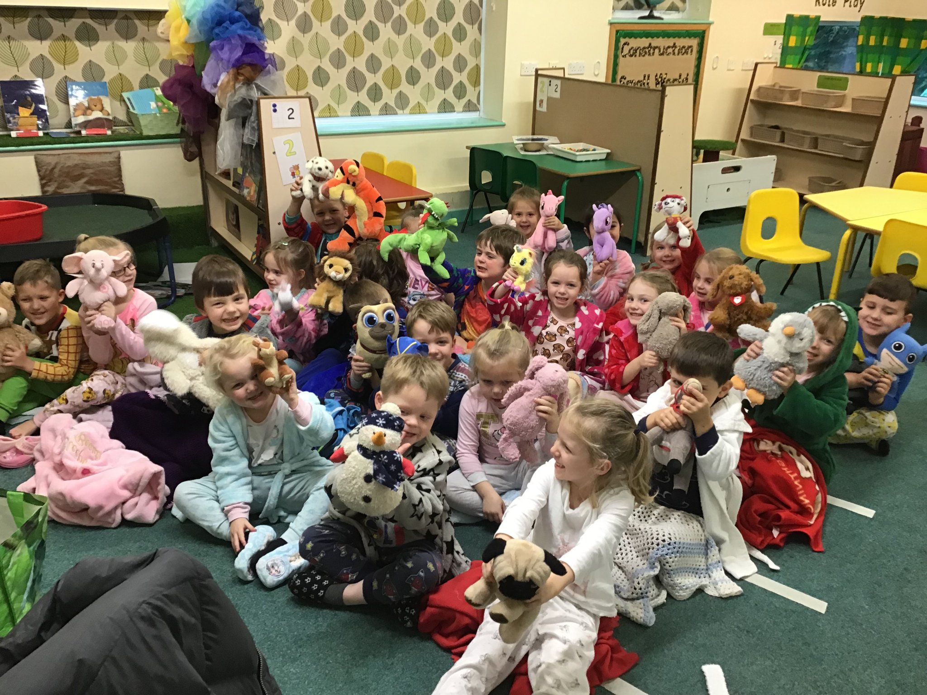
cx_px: 464
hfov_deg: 58.4
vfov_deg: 45.4
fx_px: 830
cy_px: 348
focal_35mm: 31
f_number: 2.4
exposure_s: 1/33
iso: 125
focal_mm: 3.3
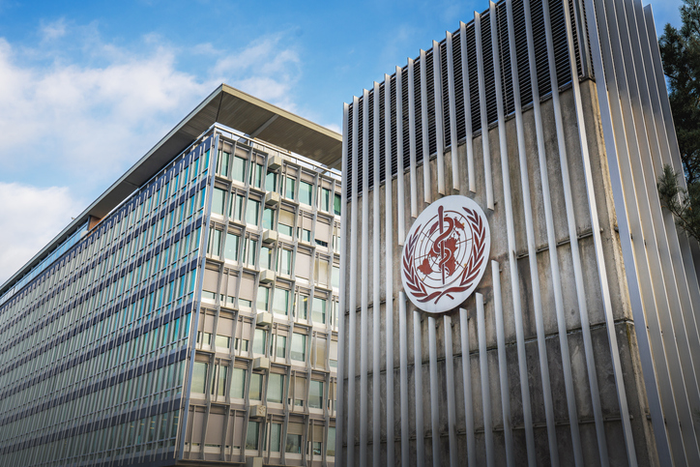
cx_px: 350
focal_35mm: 35
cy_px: 234
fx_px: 681
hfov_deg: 54.4
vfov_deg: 37.9
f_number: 7.1
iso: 125
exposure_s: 1/160
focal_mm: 35
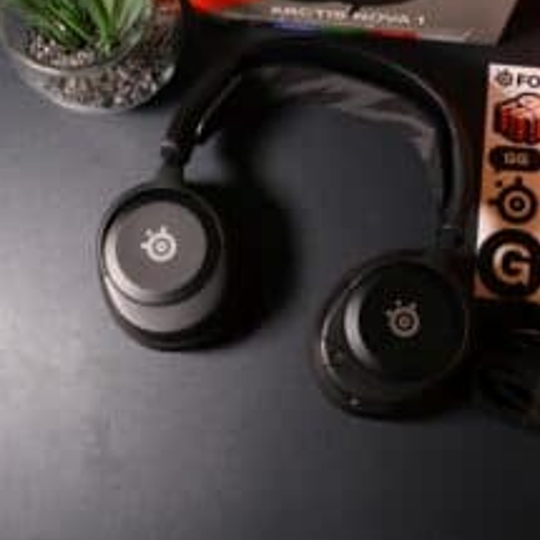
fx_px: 706
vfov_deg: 41.8
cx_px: 349
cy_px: 234
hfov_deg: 41.4
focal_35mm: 40
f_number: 8
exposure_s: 1/17
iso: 1600
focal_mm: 17
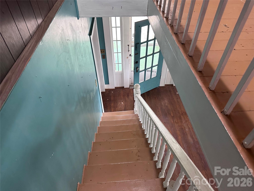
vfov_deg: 56.8
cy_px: 96
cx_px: 127
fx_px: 176
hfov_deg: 71.6
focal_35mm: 24
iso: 800
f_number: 1.78
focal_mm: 6.86
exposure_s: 1/40
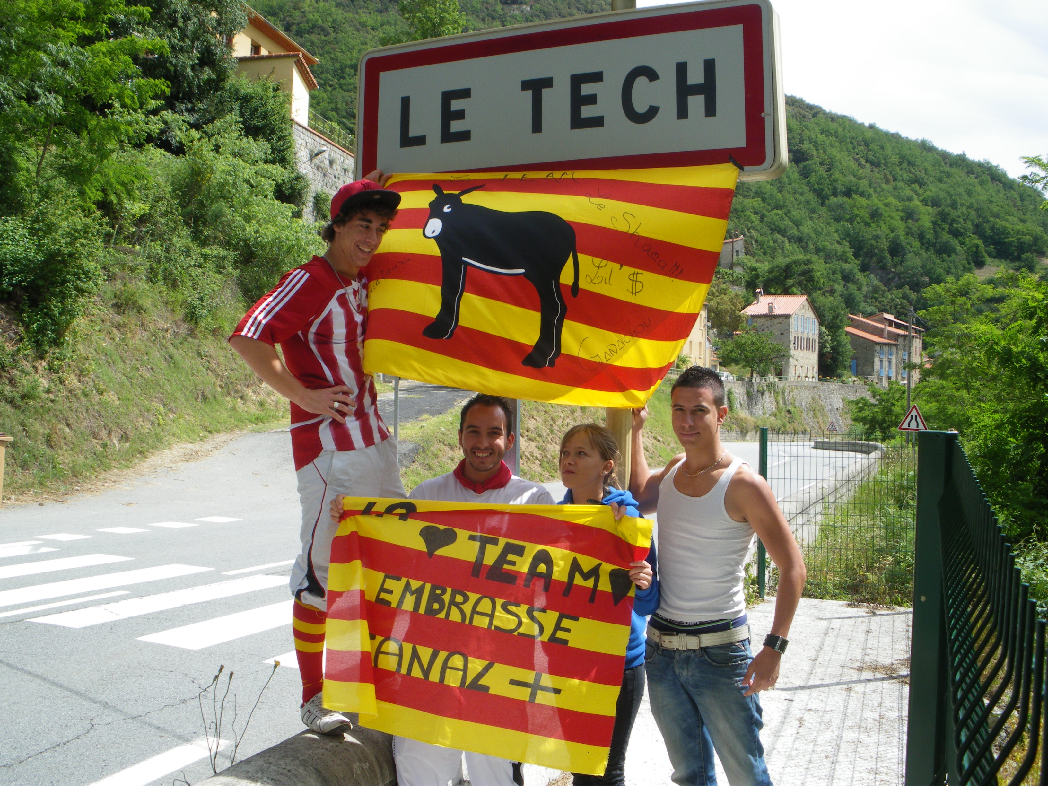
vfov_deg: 39.7
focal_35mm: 36
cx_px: 524
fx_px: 1090
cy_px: 393
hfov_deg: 51.4
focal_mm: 6.3
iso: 64
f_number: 5.4
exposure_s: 1/200
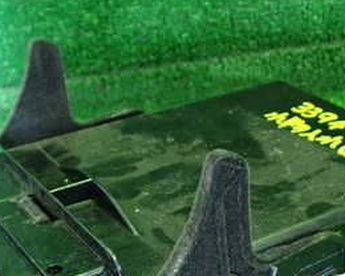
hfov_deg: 23.6
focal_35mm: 81
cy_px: 248
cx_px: 169
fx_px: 827
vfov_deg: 18.6
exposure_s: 1/13
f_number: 2.5
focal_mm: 6.37
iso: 800
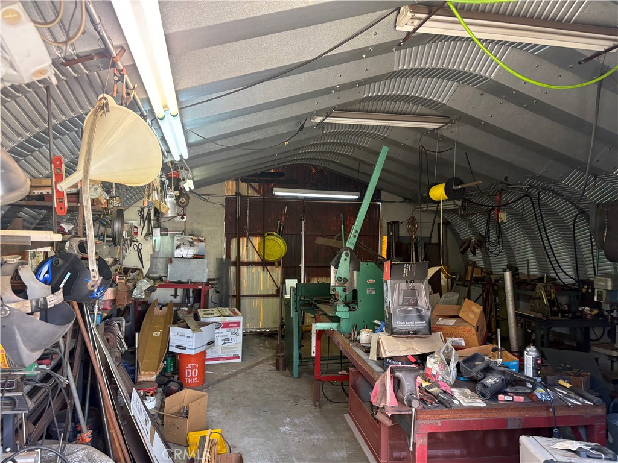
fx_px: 464
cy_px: 232
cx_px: 309
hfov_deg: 67.3
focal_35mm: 26
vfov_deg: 53.1
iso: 160
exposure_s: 1/120
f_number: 1.6
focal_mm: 5.96
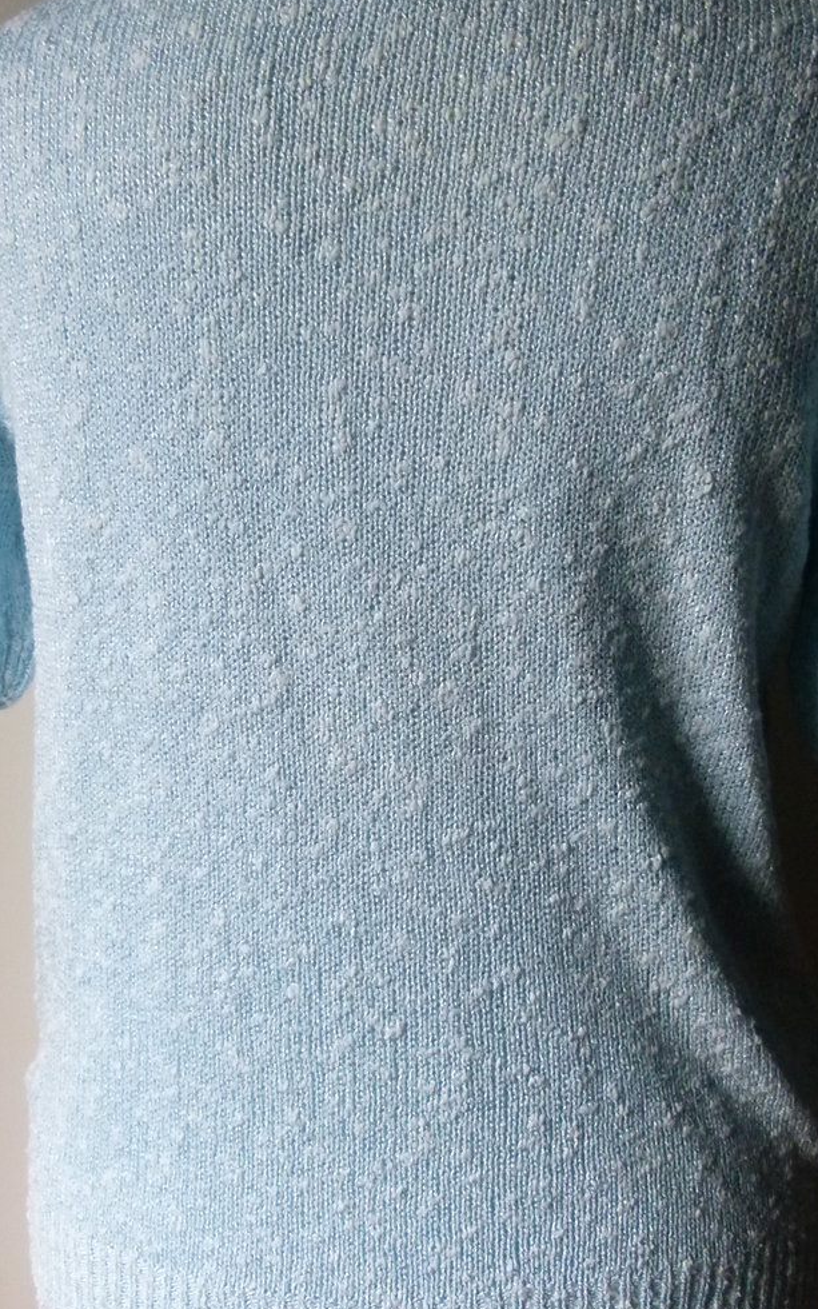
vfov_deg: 54.0
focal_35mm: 36
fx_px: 1284
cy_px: 648
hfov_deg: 35.3
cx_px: 431
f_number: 2.8
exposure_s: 1/60
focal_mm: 4.5
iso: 320
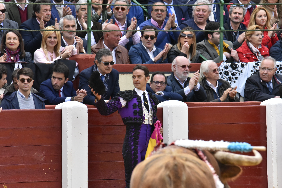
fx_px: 4308
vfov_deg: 2.5
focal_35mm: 550
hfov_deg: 3.7
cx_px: 141
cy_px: 94
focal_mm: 550
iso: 6400
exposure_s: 1/800
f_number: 16
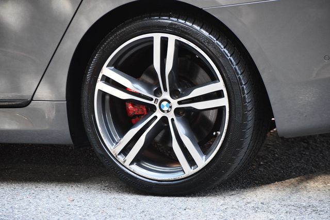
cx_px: 165
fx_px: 1851
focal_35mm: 202
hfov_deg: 10.2
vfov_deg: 6.8
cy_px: 110
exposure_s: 1/250
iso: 1800
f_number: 4.8
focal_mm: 135
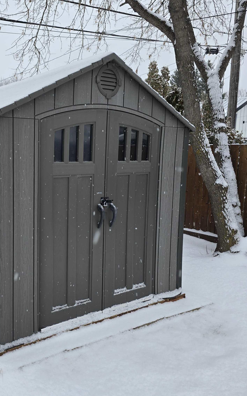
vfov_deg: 58.2
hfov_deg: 36.1
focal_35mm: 33
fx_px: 356
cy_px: 197
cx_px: 28
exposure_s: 1/180
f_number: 1.7
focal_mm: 6.3
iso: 16
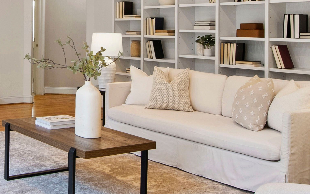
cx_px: 44
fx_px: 473
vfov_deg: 22.7
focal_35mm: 56
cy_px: 31
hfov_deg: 34.7
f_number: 8
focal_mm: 10
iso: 100
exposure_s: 1/2.5
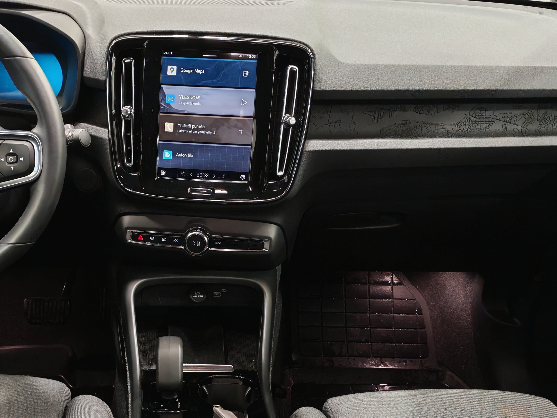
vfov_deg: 31.3
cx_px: 189
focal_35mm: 46
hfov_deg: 40.8
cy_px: 277
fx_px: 740
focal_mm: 6.12
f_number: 1.9
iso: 2500
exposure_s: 1/50
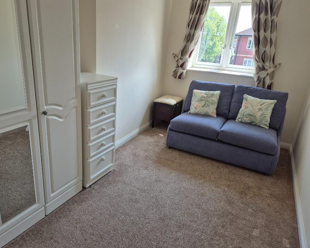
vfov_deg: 54.9
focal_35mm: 26
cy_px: 125
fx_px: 239
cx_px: 141
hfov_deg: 65.9
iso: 40
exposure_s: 1/180
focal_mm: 5.4
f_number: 1.8
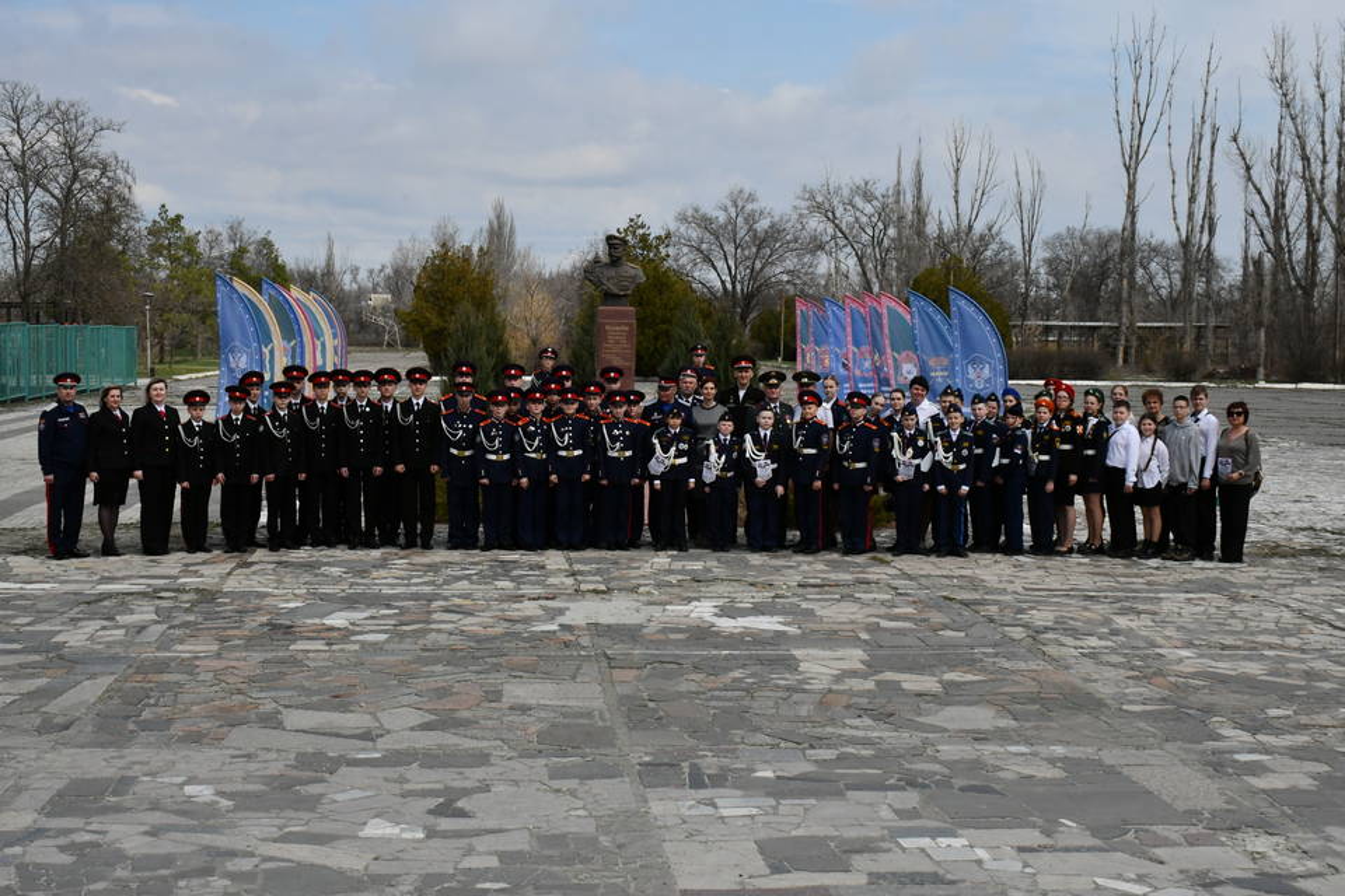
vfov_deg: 26.5
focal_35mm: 51
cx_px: 672
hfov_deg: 38.9
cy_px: 448
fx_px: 1905
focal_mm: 34
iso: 1600
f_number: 18
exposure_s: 1/1250
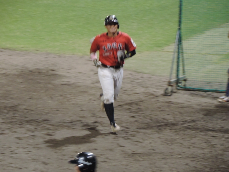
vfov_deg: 3.4
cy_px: 86
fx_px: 2878
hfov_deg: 4.6
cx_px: 114
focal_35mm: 435
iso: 800
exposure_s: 1/30
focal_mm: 77.5
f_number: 4.9
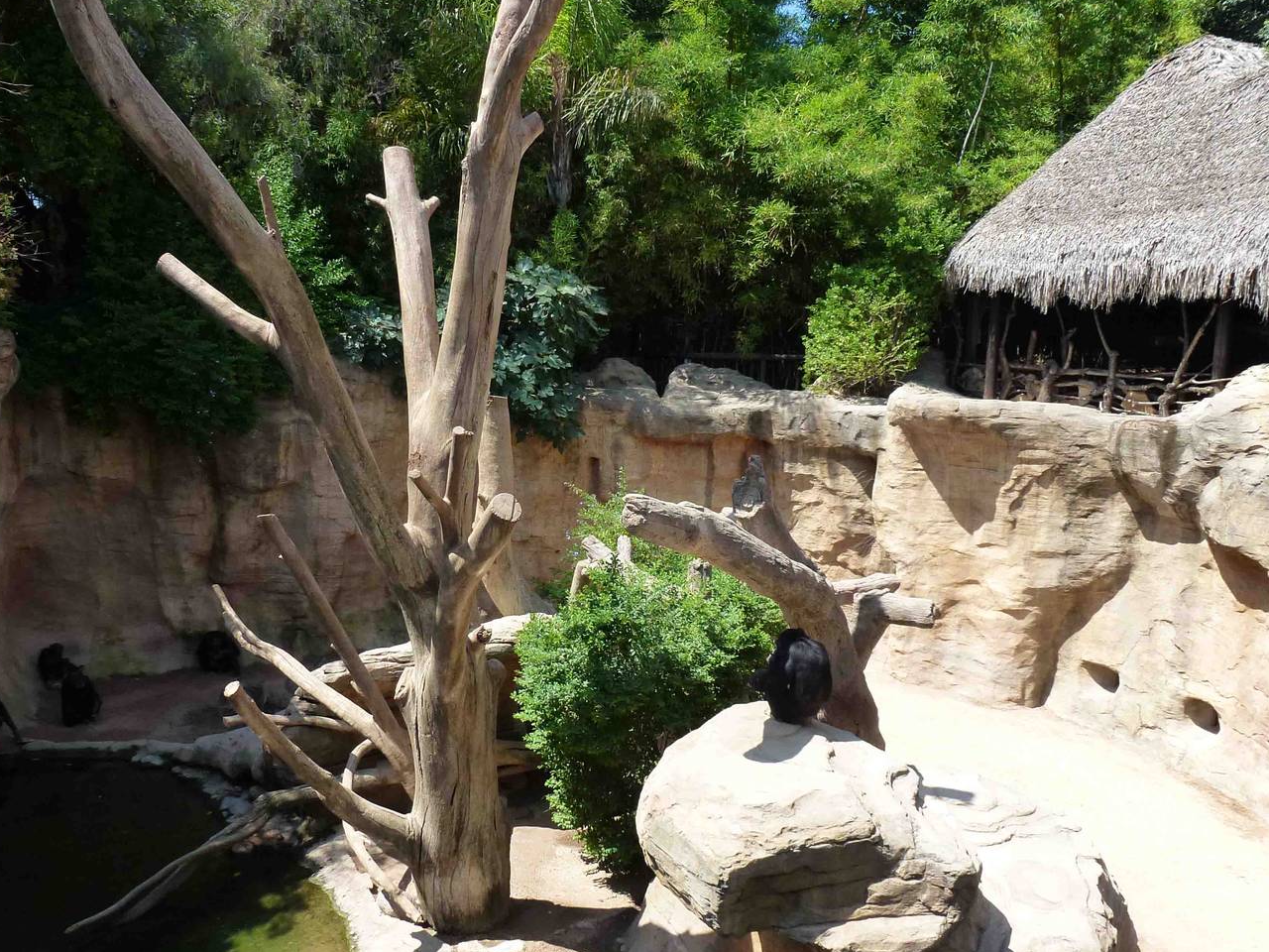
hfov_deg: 59.9
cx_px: 589
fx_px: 1100
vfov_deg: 46.6
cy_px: 551
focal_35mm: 30
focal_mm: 4.3
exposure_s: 1/400
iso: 160
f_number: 4
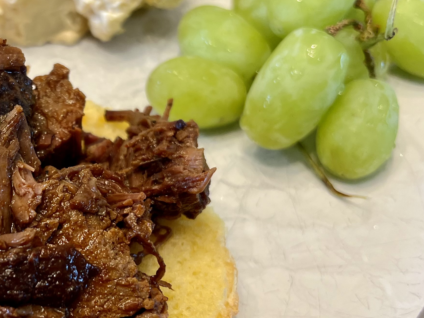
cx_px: 34
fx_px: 735
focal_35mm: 60
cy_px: 162
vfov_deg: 24.4
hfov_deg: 30.6
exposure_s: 1/120
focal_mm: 5.7
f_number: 1.5
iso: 100
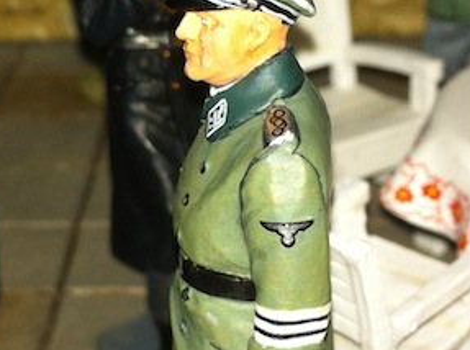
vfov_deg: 11.8
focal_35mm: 125
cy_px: 141
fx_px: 1694
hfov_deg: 15.7
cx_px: 92
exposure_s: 1/77
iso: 80
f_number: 2.8
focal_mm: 3.85
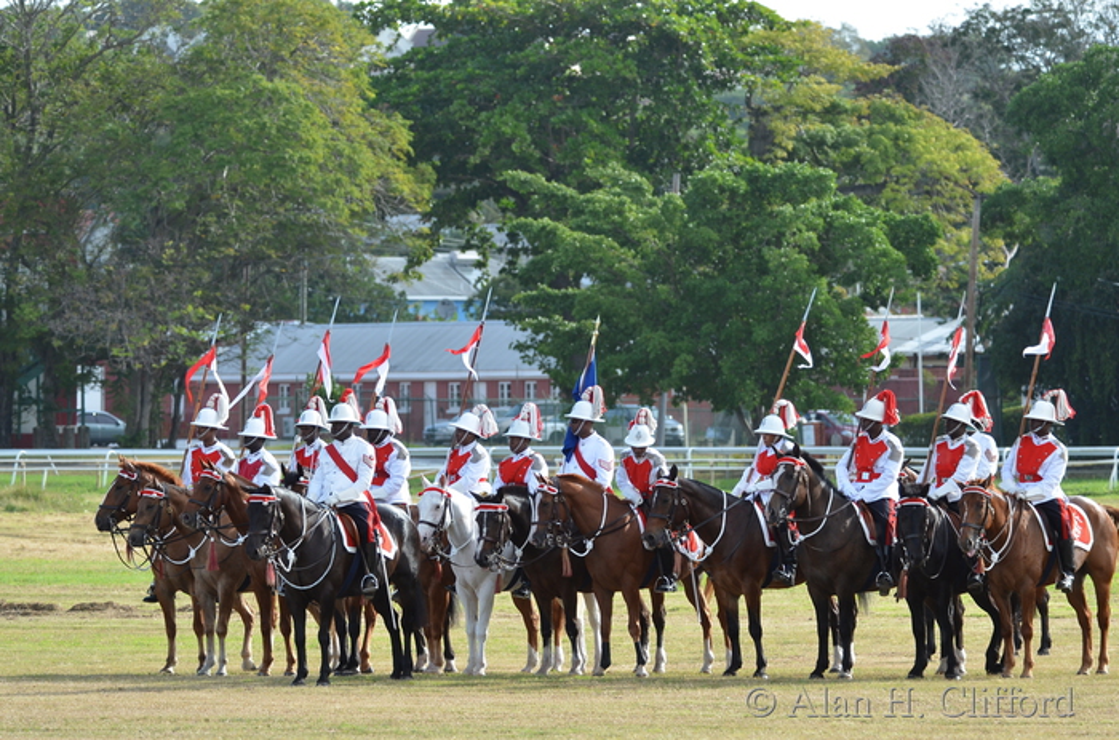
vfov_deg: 4.6
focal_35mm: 300
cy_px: 370
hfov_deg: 6.9
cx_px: 560
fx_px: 9302
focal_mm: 200
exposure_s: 1/800
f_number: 5.3
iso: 320
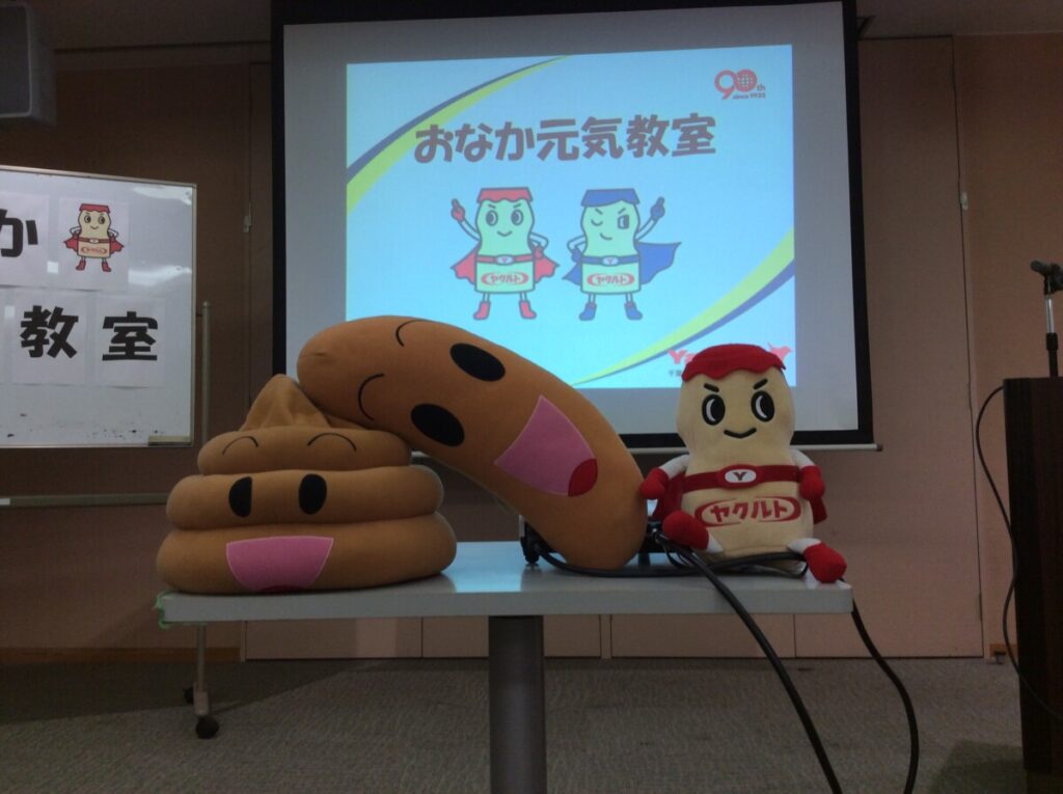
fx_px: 981
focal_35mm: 32
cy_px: 397
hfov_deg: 56.9
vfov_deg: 44.1
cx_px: 532
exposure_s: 1/40
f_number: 2.4
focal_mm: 3.3
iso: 40
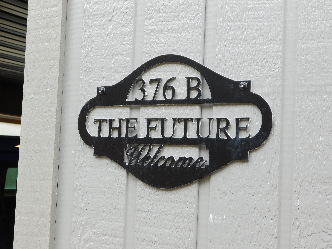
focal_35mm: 66
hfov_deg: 29.4
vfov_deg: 22.3
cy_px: 124
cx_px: 166
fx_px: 633
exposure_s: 1/50
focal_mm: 11.7
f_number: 4.2
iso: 125
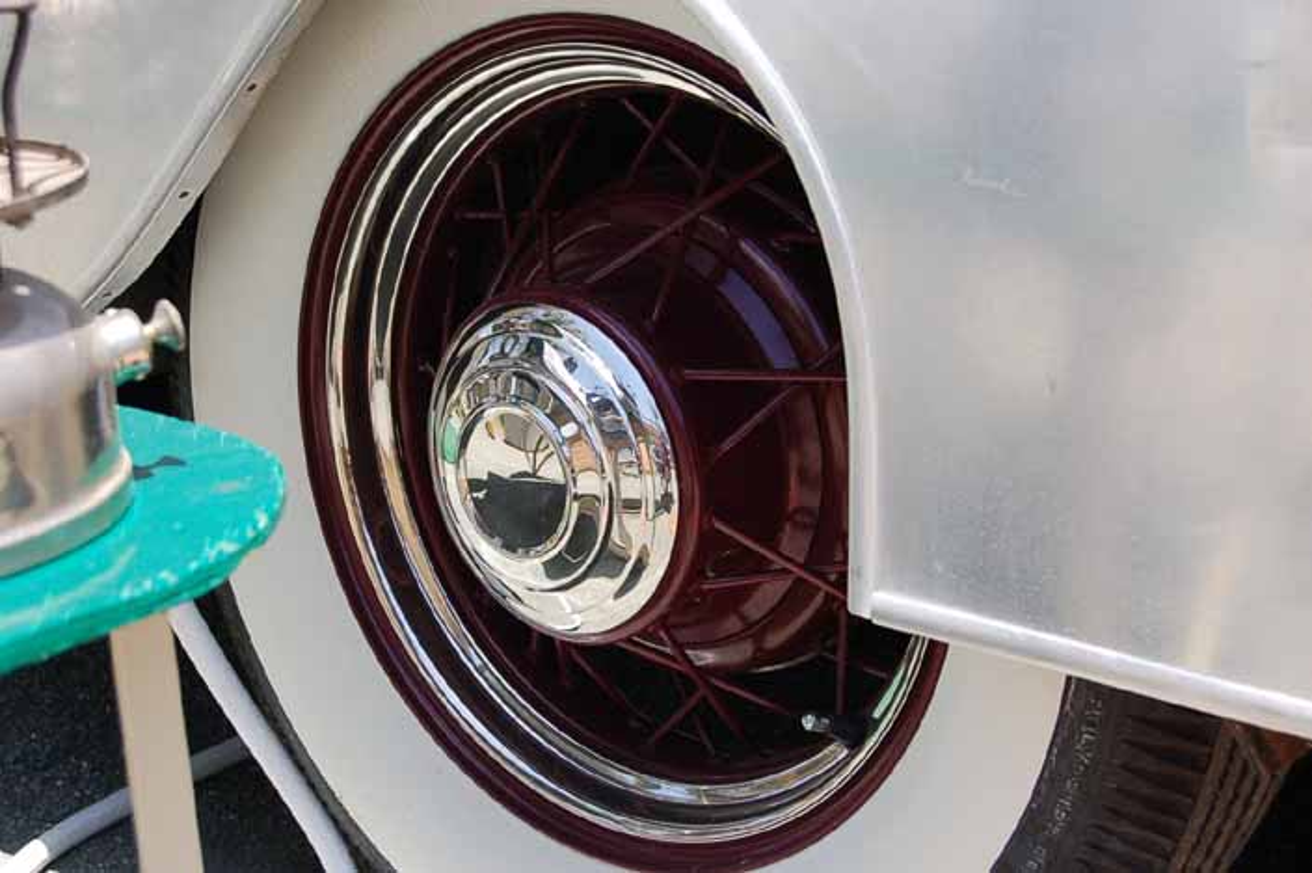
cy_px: 436
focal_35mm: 68
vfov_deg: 20.1
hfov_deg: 29.9
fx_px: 2458
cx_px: 656
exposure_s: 1/200
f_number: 7.1
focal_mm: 45
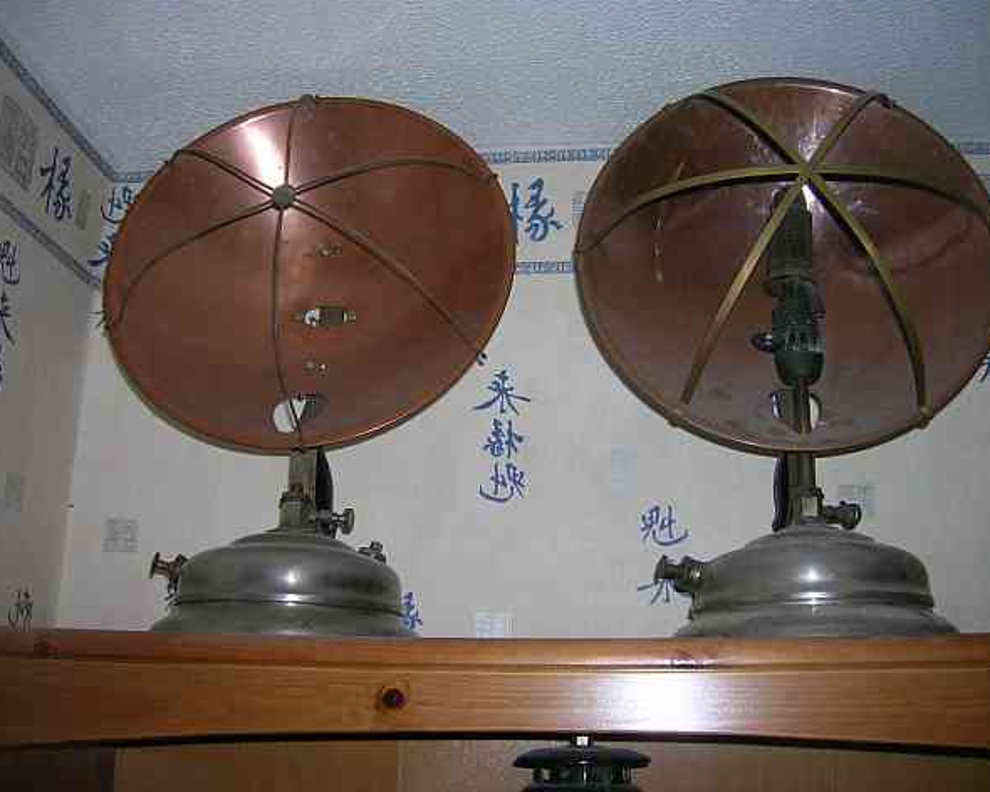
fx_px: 1055
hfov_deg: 50.2
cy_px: 391
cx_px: 530
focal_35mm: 36
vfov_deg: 41.2
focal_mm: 5.7
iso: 50
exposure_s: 1/60.1
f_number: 2.9
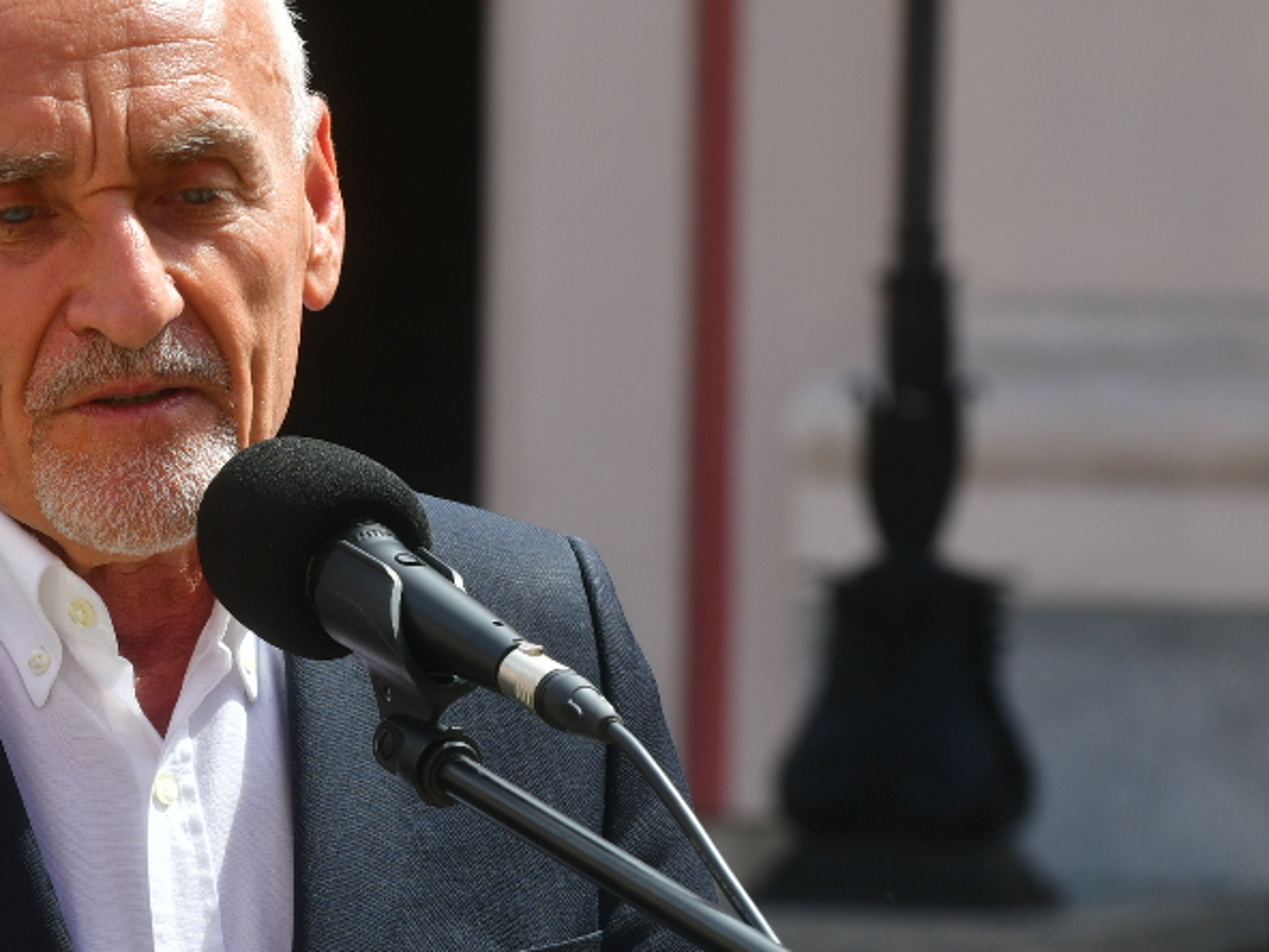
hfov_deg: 5.6
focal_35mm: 355
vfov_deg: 4.2
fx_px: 13014
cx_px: 219
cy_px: 843
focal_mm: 135
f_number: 10
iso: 100
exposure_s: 1/200
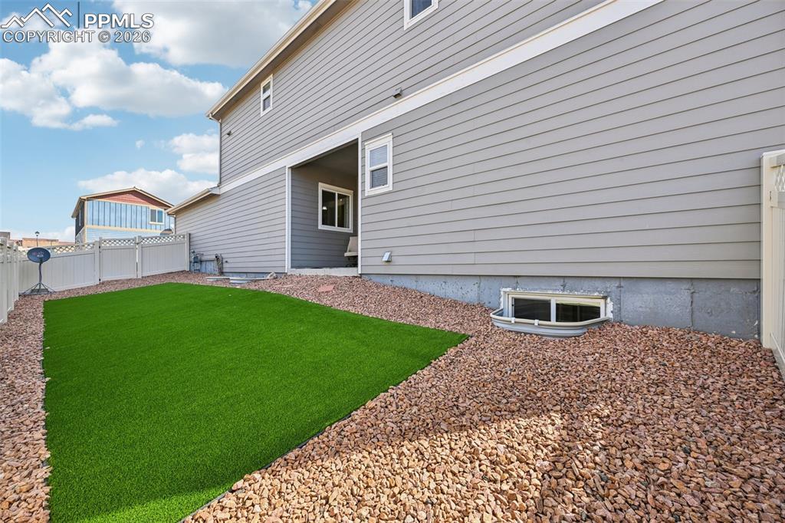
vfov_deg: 81.2
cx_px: 392
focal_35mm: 14
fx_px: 305
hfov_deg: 104.3
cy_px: 262
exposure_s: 1/25
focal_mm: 14
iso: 64
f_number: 11
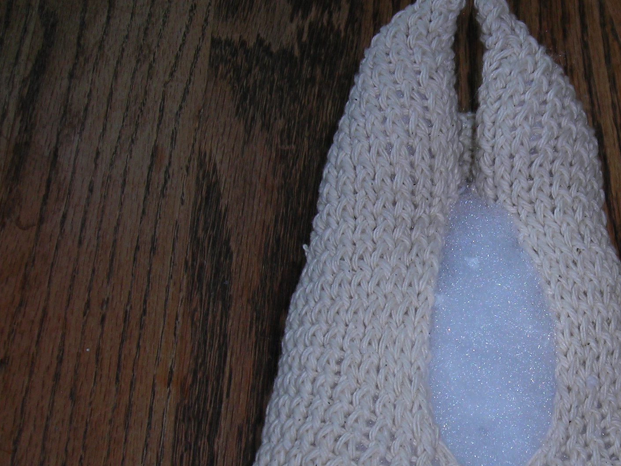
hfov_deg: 27.1
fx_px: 1256
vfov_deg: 20.9
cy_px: 323
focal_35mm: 70
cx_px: 515
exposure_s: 1/60.1
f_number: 3.2
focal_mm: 6.3
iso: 50
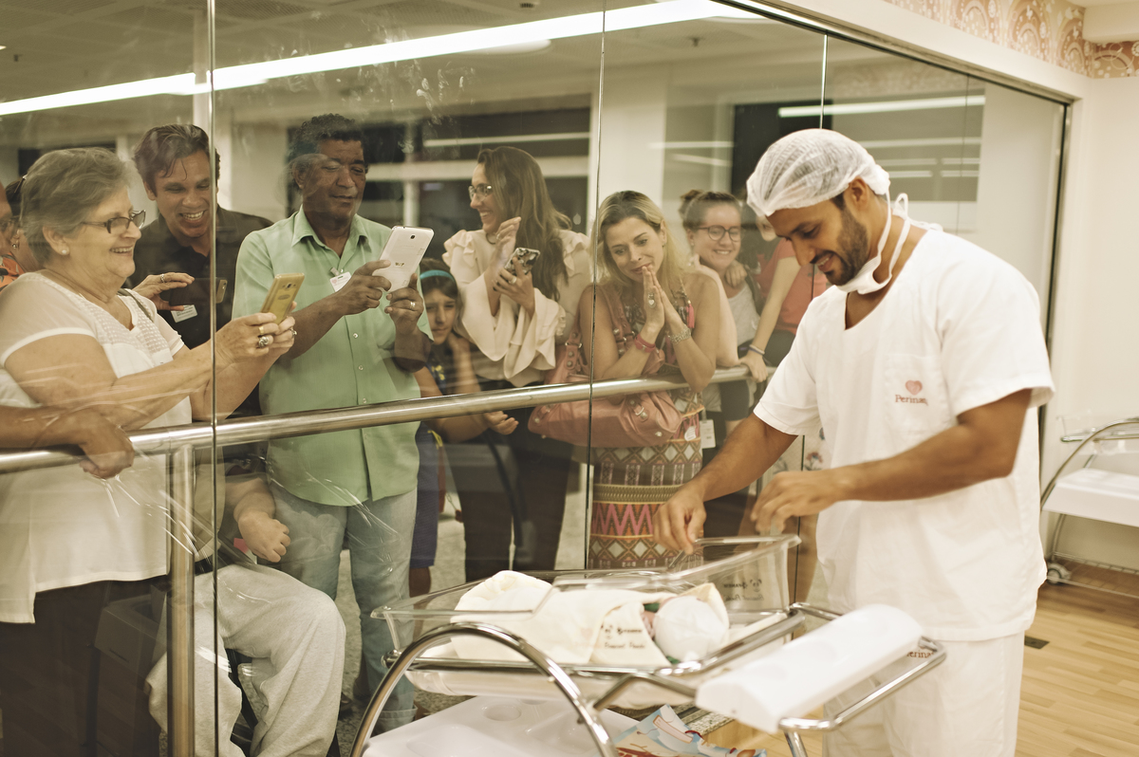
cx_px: 570
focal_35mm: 35
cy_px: 378
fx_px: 1106
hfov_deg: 54.5
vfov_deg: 37.8
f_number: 1.4
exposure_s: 1/100
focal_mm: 35
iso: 800
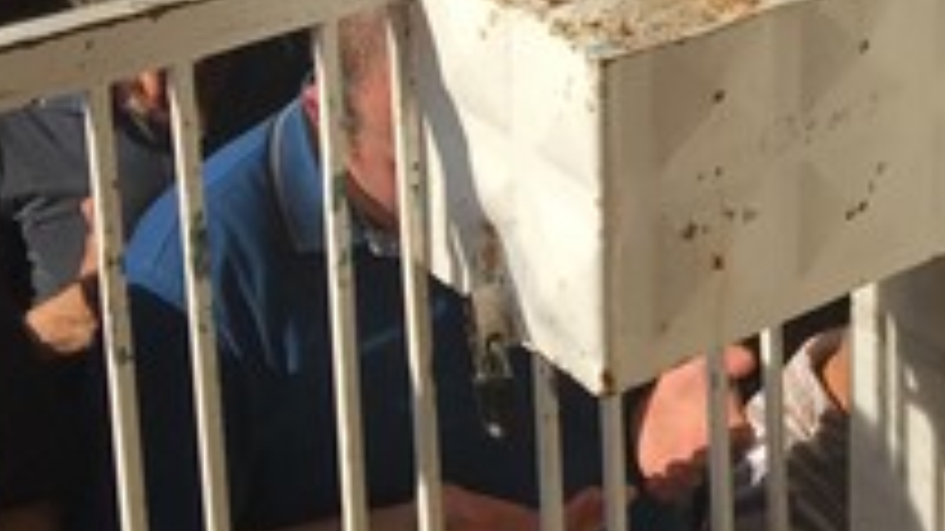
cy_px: -328
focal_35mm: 101
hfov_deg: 19.8
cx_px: 1161
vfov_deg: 11.4
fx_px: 2530
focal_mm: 4.15
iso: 32
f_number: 2.2
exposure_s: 1/1582
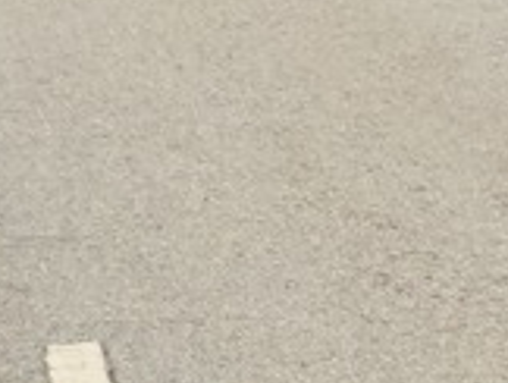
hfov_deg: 5.1
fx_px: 5570
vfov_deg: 3.8
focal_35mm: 379
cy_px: -876
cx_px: -596
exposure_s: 1/3155
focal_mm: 6.86
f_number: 1.78
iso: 64
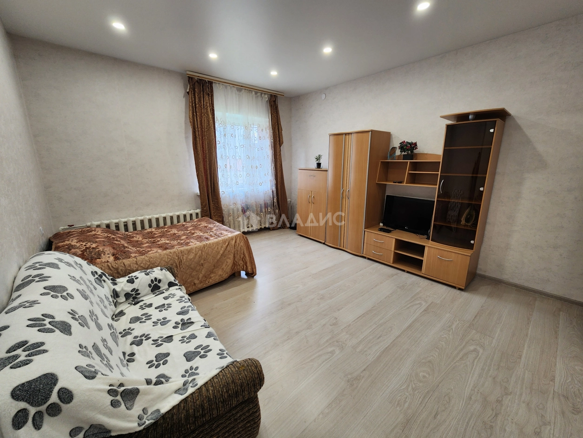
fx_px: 219
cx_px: 292
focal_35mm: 13
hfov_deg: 106.2
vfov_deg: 89.9
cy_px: 219
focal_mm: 2.2
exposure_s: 1/50
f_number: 2.2
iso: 125
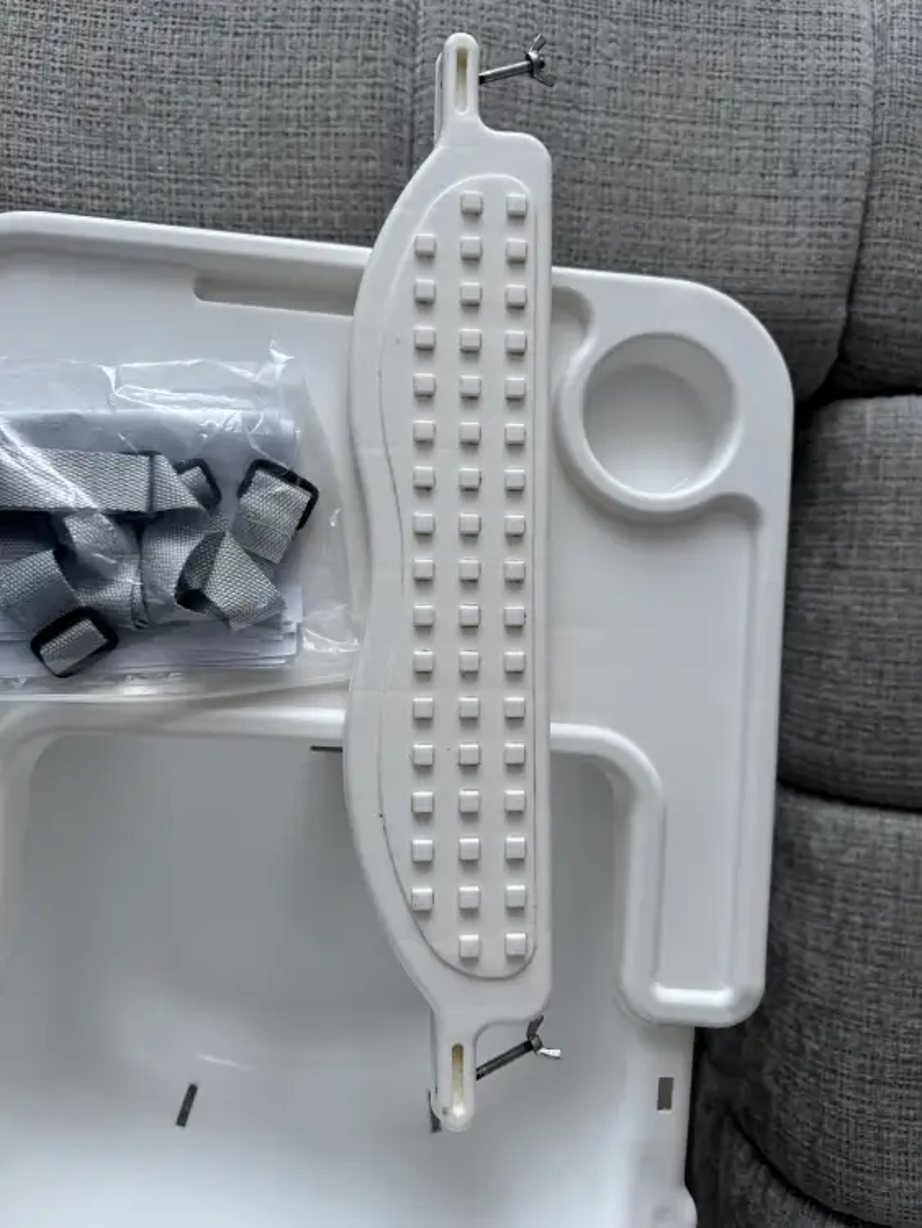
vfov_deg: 71.6
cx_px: 461
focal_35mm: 24
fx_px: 852
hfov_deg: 56.8
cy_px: 614
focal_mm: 6.76
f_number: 1.78
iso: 200
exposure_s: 1/121
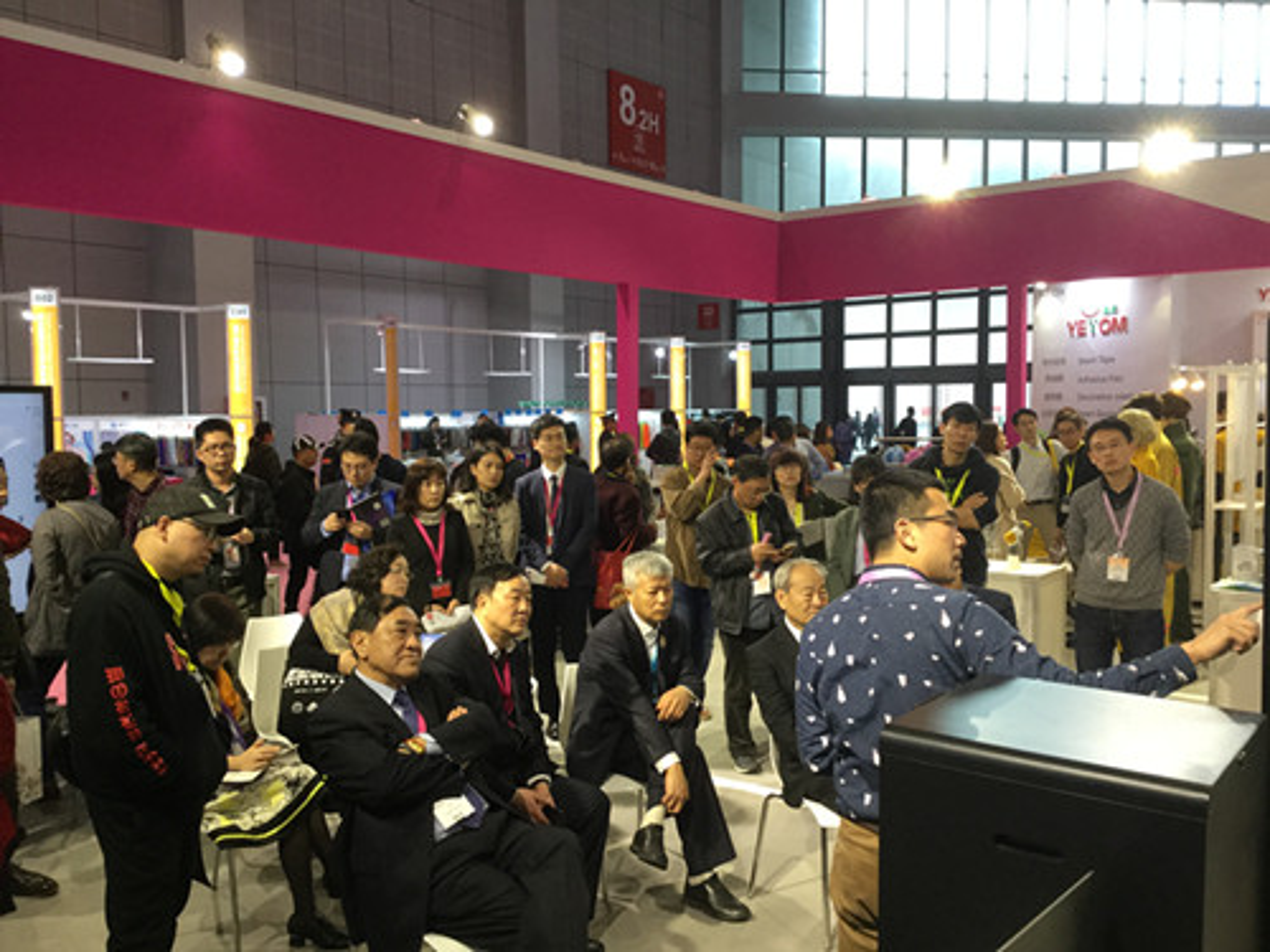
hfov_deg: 58.4
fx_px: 1137
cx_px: 635
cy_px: 476
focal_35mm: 31
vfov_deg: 45.4
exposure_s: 1/33
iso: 80
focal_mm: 3.3
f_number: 2.4
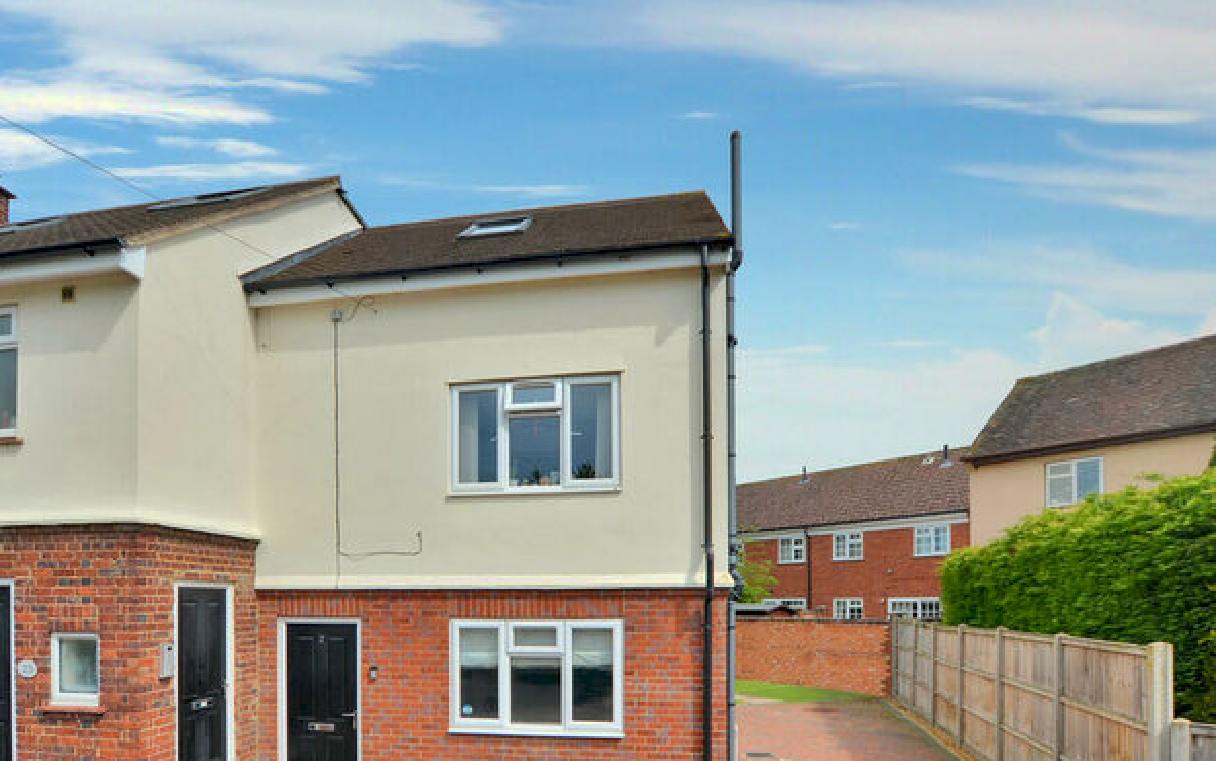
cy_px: 440
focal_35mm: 18
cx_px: 500
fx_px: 597
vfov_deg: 64.7
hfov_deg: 90.2
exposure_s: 1/1250
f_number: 4.5
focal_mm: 10
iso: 100
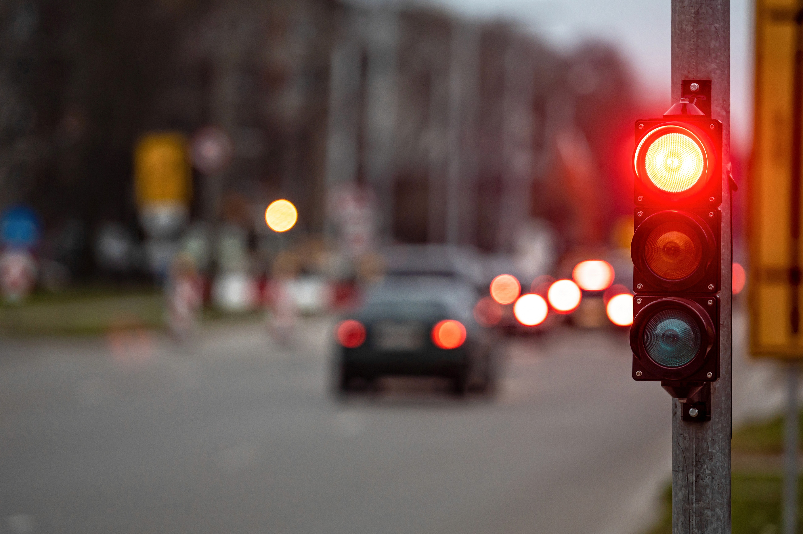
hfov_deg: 10.6
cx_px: 403
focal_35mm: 194
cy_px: 251
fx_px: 4324
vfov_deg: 7.1
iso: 400
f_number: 2.8
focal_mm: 170
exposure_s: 1/200
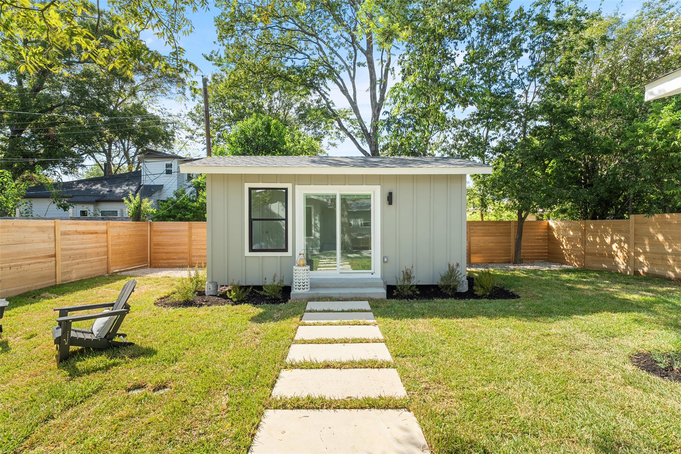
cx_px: 340
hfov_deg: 96.7
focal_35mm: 16
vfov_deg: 73.7
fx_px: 303
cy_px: 227
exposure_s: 1/25
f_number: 9
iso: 100
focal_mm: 16
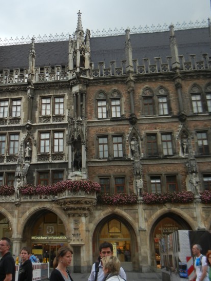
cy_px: 123
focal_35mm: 42
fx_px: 342
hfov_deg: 34.0
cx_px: 73
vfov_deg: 44.7
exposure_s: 1/171
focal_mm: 5.4
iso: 160
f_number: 3.5
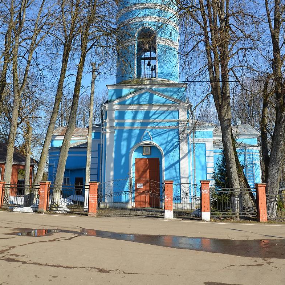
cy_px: 74
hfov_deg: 47.2
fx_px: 326
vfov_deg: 45.7
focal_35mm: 35
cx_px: 142
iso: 110
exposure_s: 1/250
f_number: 8
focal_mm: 18
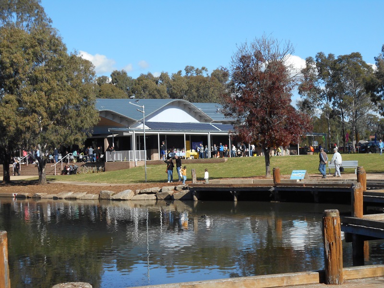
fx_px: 732
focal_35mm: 66
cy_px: 144
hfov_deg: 29.4
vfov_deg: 22.3
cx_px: 192
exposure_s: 1/1000
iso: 200
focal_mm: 11.6
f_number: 5.3
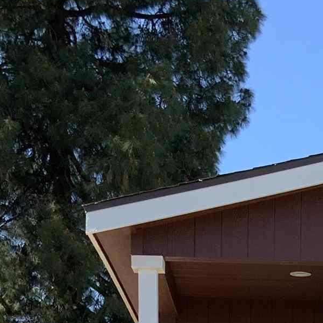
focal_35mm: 132
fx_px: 1393
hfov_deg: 13.0
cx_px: 354
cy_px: 599
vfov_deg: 12.1
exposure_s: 1/1144
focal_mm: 3
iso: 16
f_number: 1.8
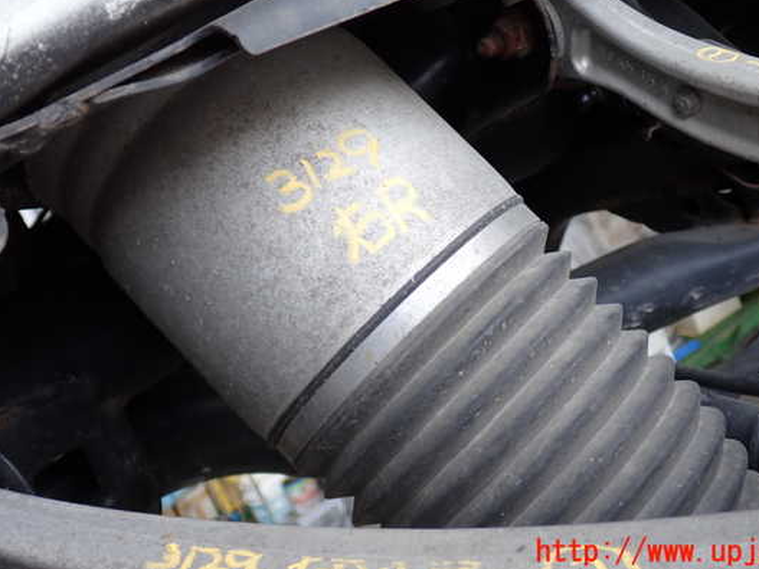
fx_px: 899
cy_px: 246
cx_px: 429
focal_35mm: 41
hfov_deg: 45.7
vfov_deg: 35.1
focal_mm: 6.37
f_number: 2.5
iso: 200
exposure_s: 1/40
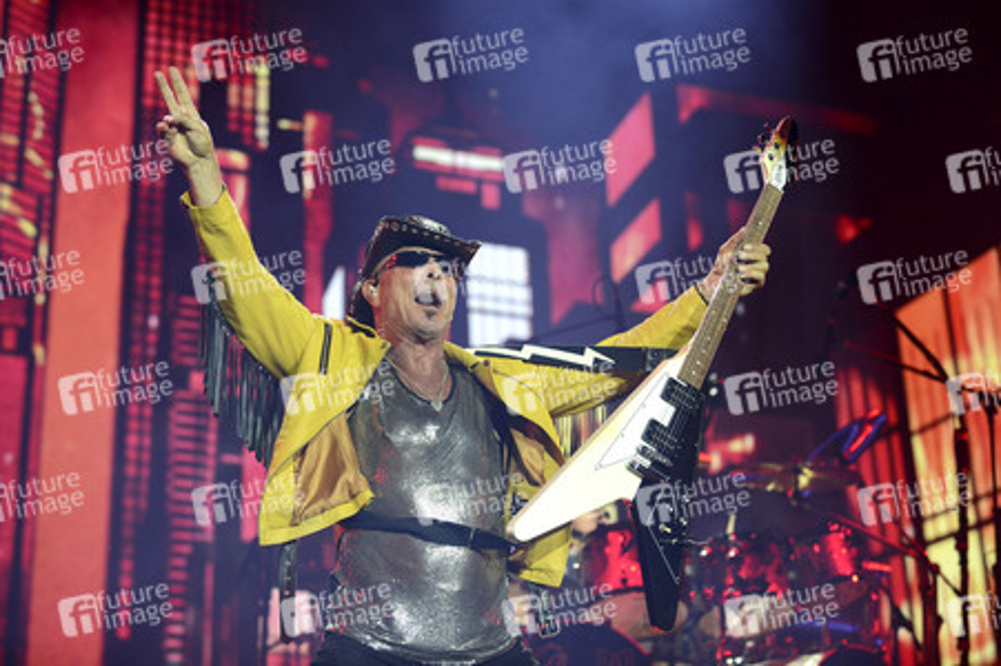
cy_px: 333
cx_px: 500
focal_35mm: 98
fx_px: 2723
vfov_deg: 13.9
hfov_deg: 20.8
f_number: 4
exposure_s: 1/800
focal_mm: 98
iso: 1250
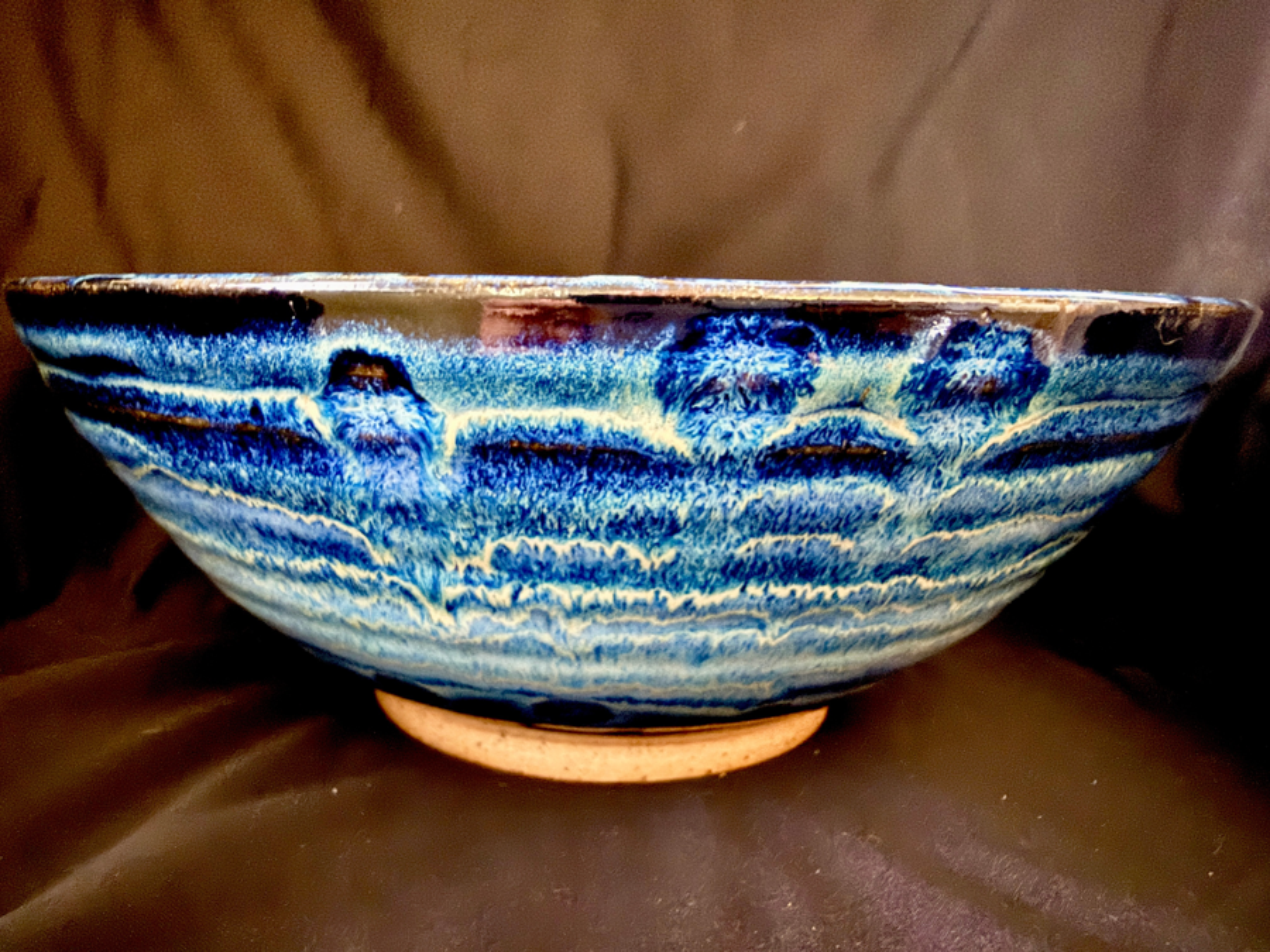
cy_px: 476
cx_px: 635
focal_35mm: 24
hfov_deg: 71.6
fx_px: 881
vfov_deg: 56.8
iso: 640
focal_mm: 2.22
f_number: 2.2
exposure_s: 1/7
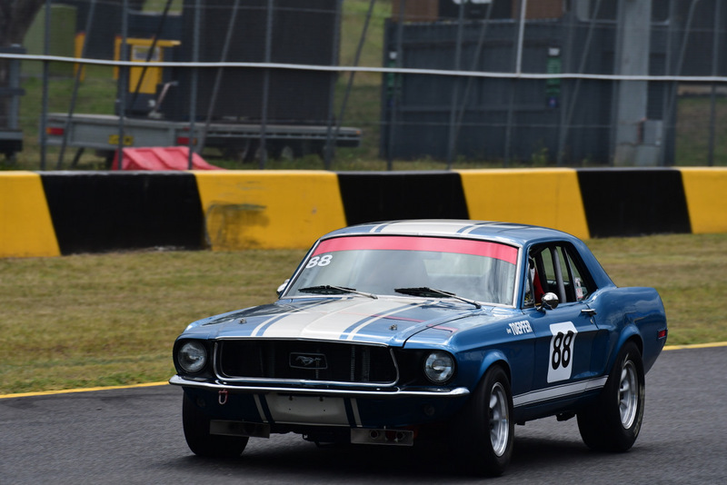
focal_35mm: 300
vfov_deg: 4.6
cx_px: 364
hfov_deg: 6.9
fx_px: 6060
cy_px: 242
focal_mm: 200
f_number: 8
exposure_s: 1/800
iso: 400
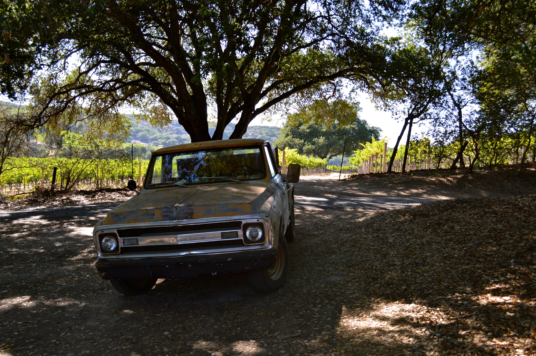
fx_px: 535
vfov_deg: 36.8
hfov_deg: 53.2
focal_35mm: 36
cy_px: 178
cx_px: 268
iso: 140
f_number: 5.6
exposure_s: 1/125
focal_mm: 24
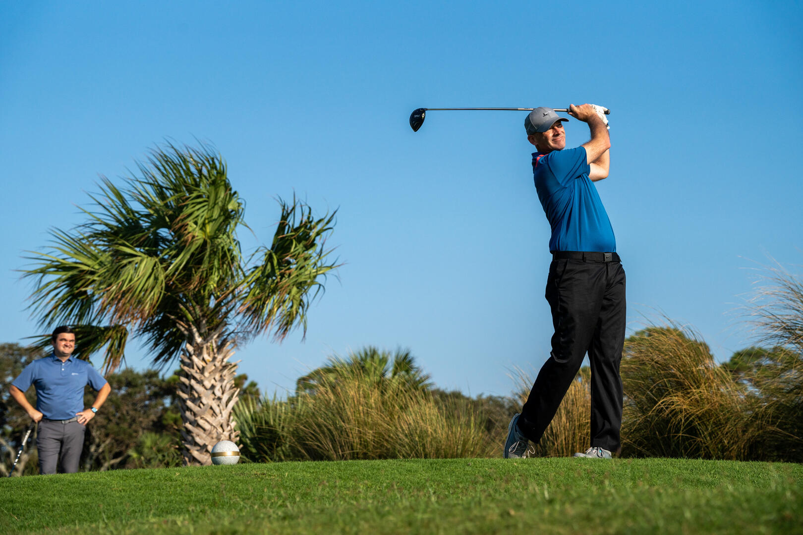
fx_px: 2175
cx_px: 402
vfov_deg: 14.0
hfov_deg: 20.9
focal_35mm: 98
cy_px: 268
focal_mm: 97.5
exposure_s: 1/6400
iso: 200
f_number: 5.6
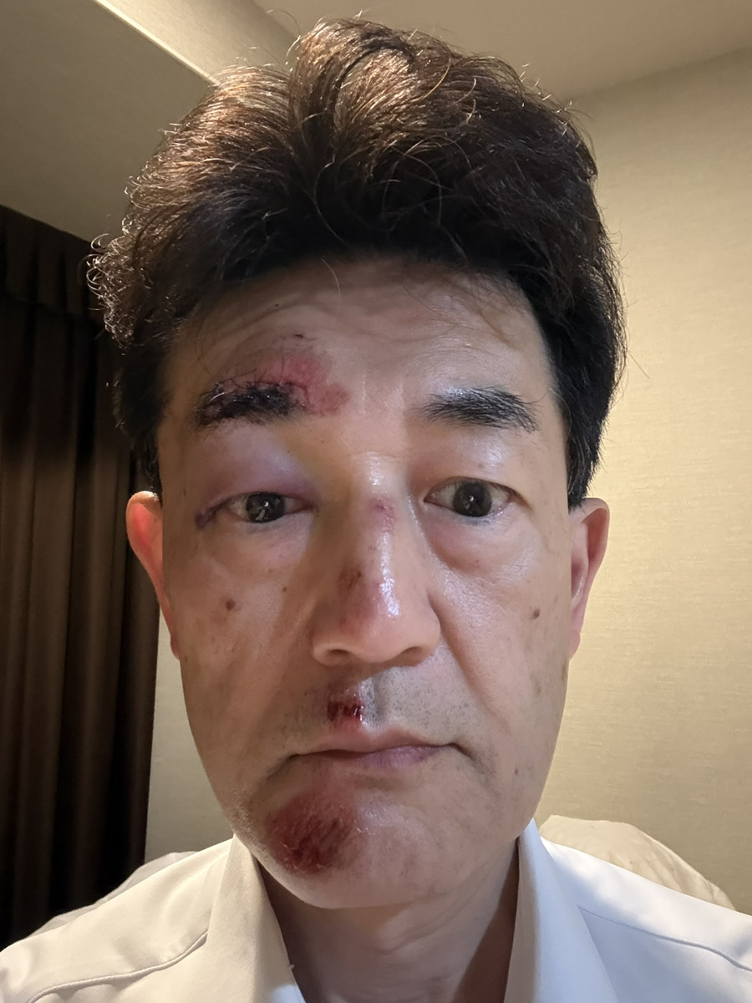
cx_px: 376
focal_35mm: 30
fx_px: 869
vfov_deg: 60.0
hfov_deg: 46.8
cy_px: 502
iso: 800
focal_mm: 2.69
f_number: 1.9
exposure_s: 1/15
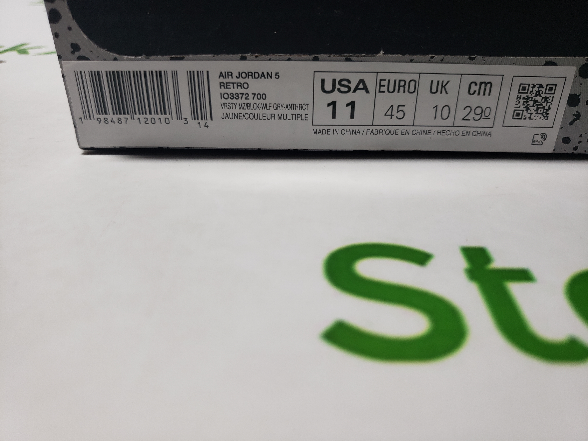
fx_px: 442
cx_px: 294
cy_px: 220
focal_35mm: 26
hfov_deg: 67.3
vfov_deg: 53.1
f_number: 1.5
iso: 50
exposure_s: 1/456
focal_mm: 4.3
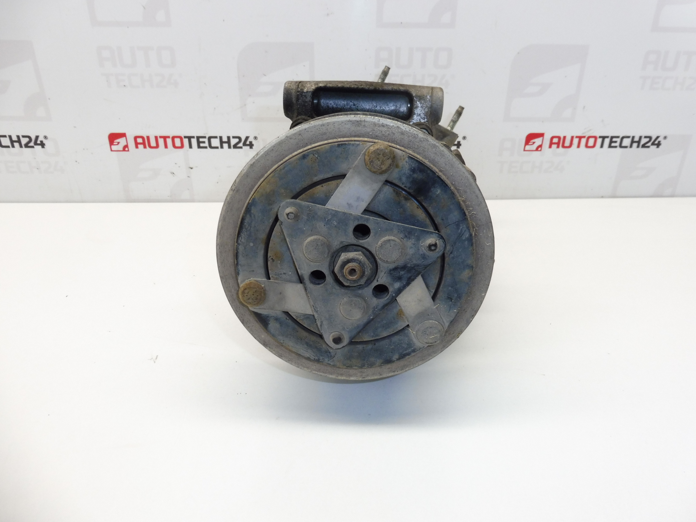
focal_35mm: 24
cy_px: 261
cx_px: 348
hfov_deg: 71.6
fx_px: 483
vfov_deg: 56.8
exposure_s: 1/60
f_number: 4
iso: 200
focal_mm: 4.3
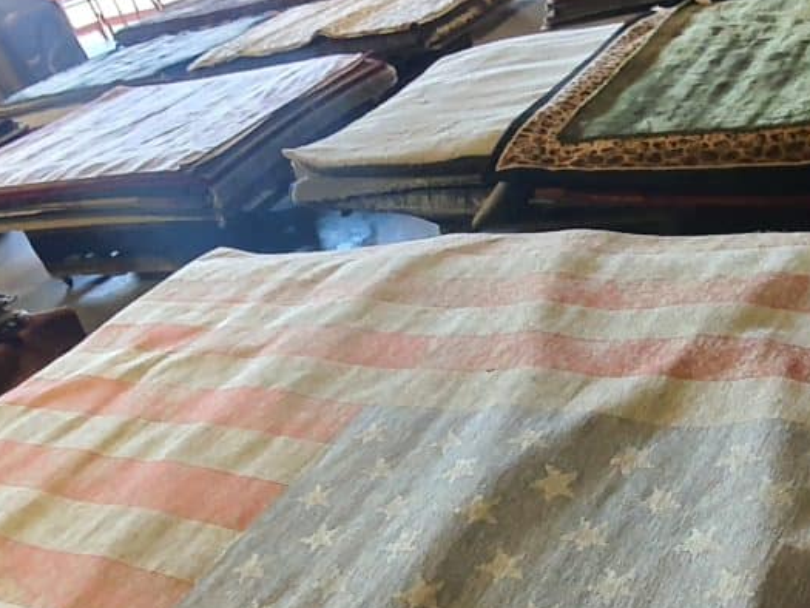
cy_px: 455
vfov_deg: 36.8
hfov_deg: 48.2
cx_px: 535
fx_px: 889
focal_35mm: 38
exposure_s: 1/50
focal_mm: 1.8
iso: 320
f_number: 2.2
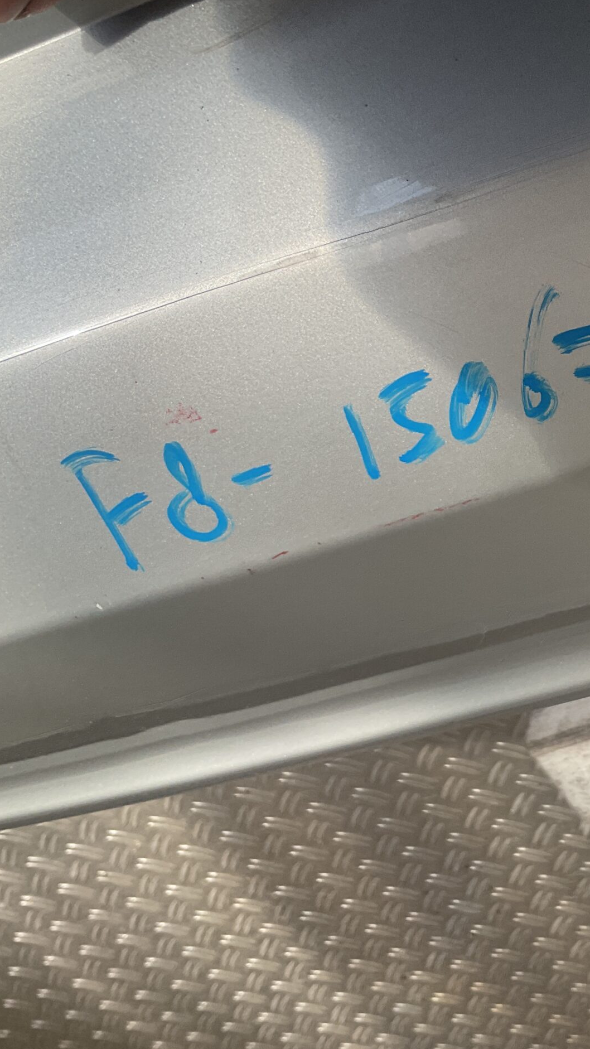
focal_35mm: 43
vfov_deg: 47.4
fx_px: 1196
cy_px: 521
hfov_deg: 26.6
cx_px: 551
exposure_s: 1/1195
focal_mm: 3
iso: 16
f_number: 1.8
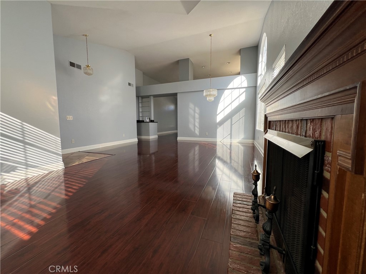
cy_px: 137
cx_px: 183
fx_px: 137
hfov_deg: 106.2
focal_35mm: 13
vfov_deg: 89.9
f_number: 1.8
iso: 32
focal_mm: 1.57
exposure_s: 1/119
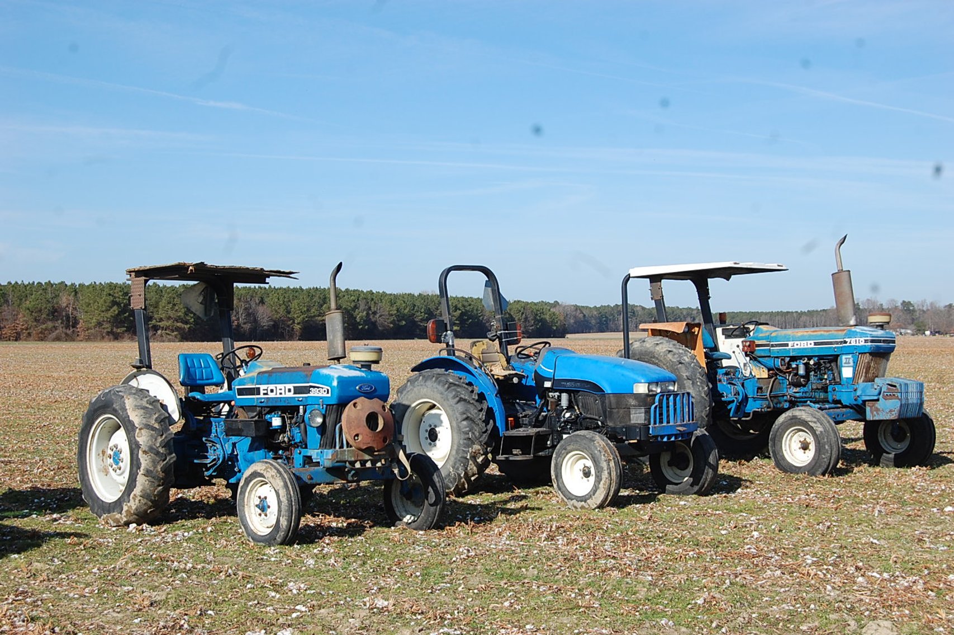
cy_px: 318
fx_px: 1509
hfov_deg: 35.1
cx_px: 477
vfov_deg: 23.7
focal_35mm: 57
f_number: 9
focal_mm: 38
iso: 200
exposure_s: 1/320
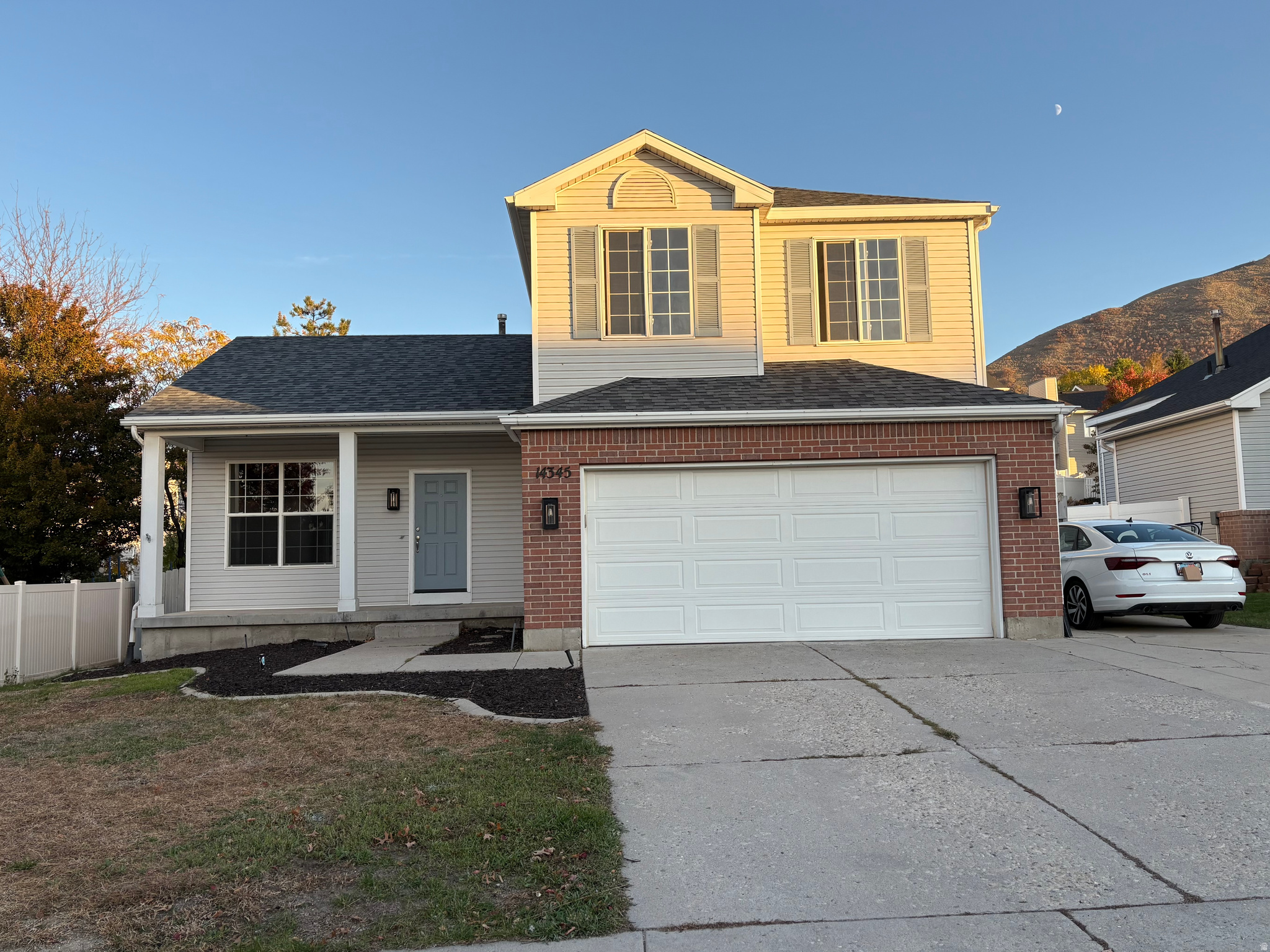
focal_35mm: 26
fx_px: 954
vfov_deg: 53.1
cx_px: 635
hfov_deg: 67.3
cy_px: 476
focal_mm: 5.96
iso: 50
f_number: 1.6
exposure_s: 1/716
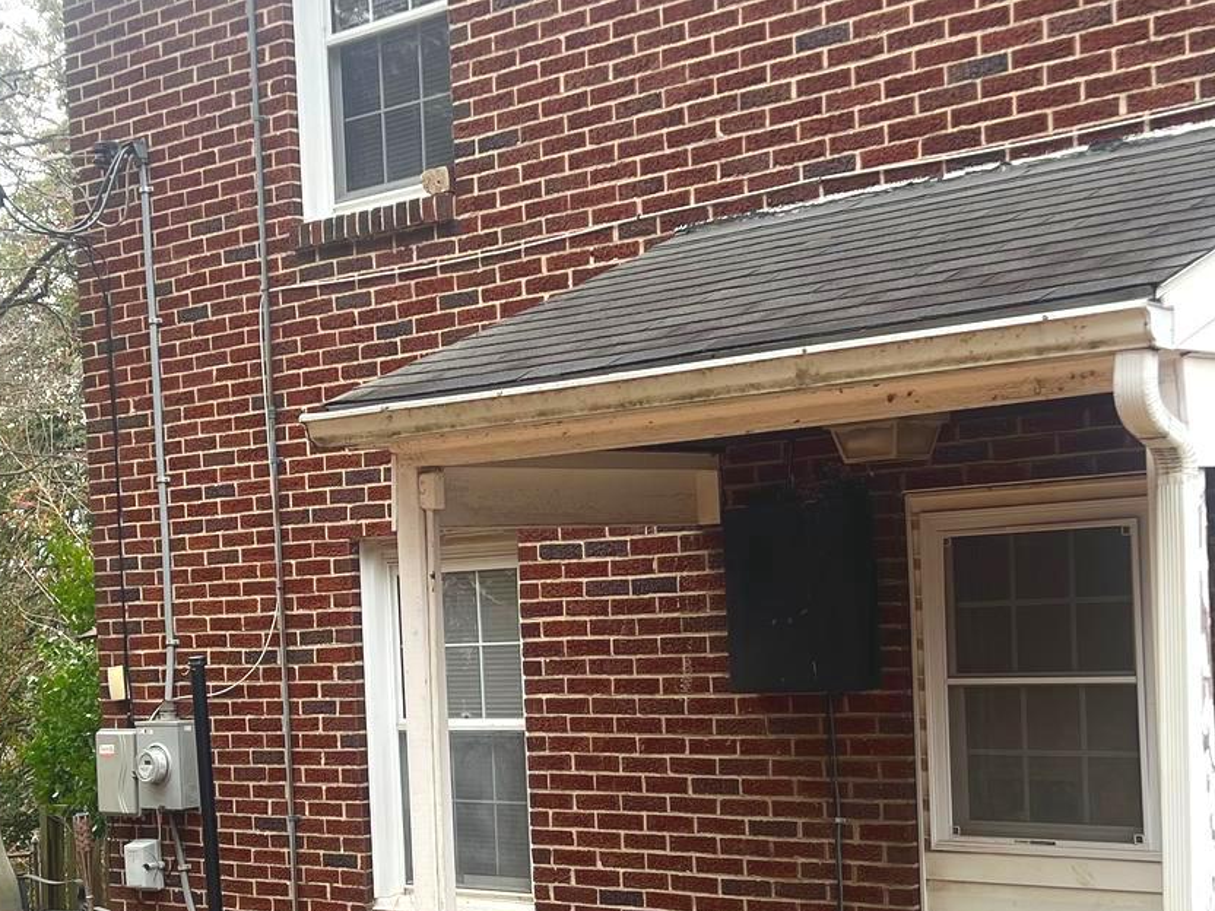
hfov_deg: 30.1
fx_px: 2246
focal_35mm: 64
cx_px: 445
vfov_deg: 22.7
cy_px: 699
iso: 50
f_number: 1.5
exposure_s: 1/247
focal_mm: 5.7
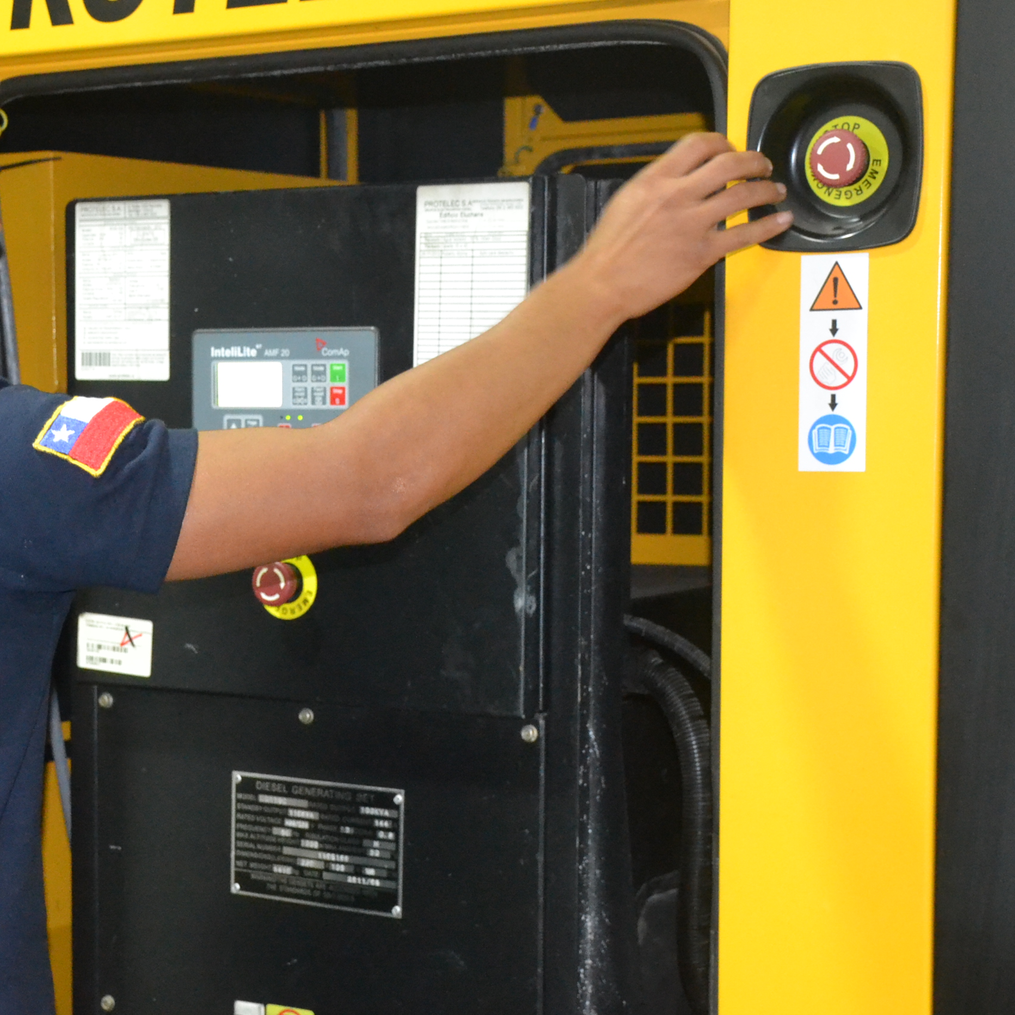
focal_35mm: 83
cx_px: 281
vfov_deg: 20.8
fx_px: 2753
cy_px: 660
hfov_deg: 20.8
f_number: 4
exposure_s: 1/30
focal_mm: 32
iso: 3200
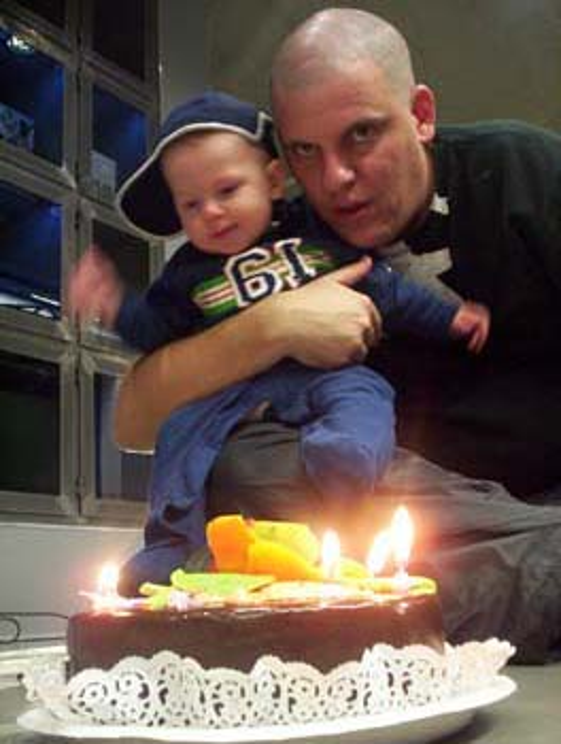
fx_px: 818
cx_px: 280
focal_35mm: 38
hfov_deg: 37.8
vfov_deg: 48.9
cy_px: 372
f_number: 4.5
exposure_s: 1/8.57
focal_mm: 4.99
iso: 200
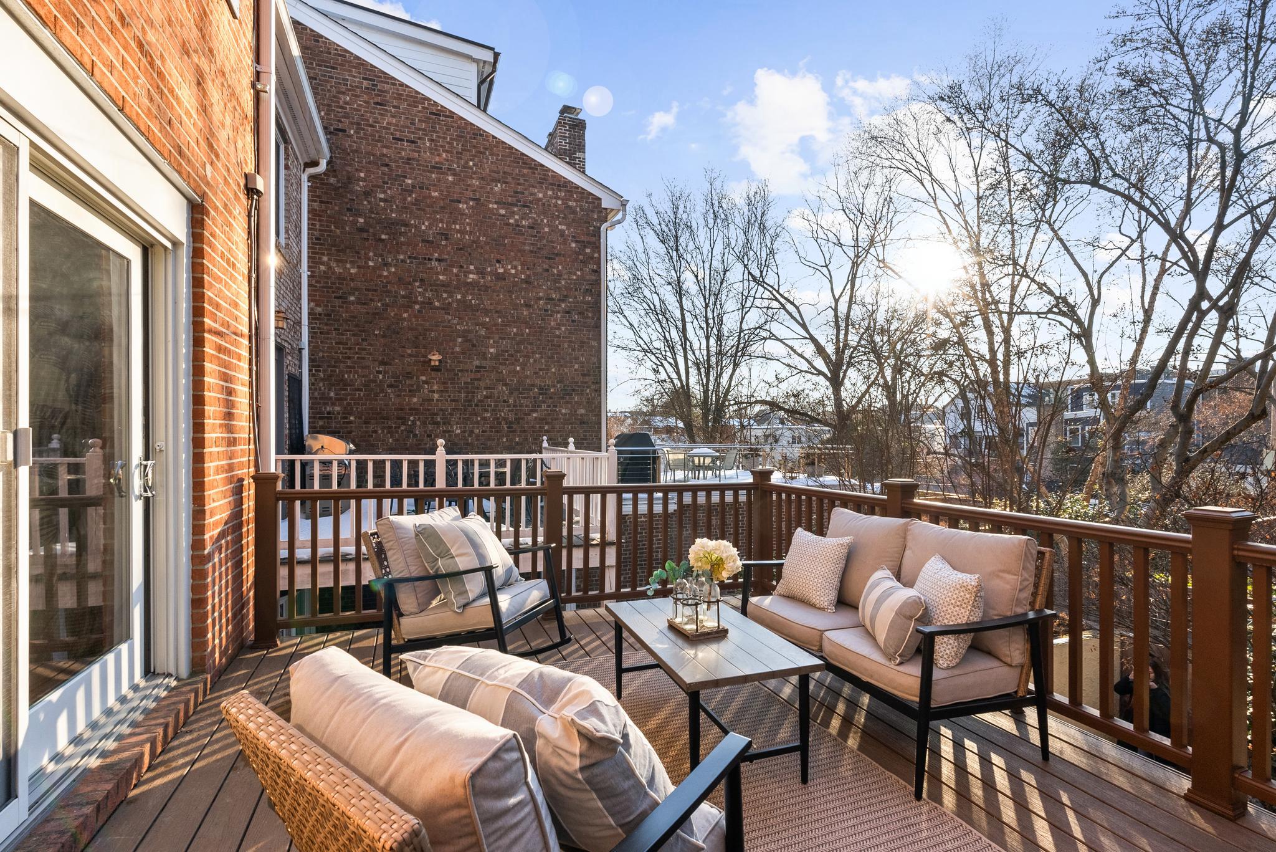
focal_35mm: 16
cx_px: 638
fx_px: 567
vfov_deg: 73.8
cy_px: 426
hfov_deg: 96.7
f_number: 14
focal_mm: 16
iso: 800
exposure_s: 1/100
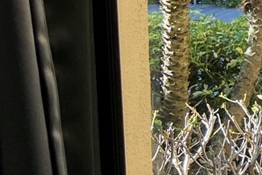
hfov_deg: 12.3
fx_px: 968
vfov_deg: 10.0
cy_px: -88
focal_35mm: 133
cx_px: 622
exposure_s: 1/401
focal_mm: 5.7
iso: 50
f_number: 1.5
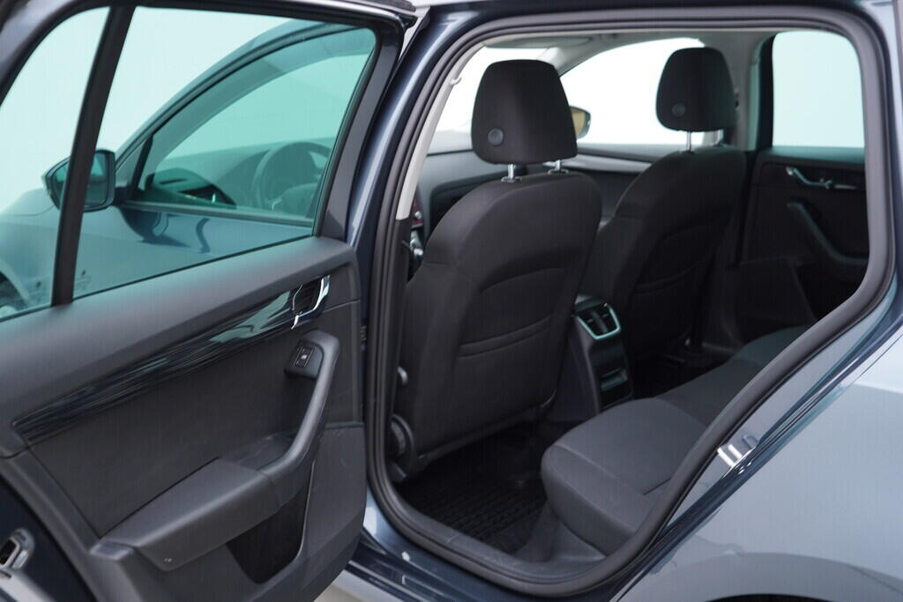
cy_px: 301
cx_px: 452
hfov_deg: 53.1
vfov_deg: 36.9
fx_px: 903
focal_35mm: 36
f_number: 2.8
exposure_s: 1/40
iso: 160
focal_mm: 24
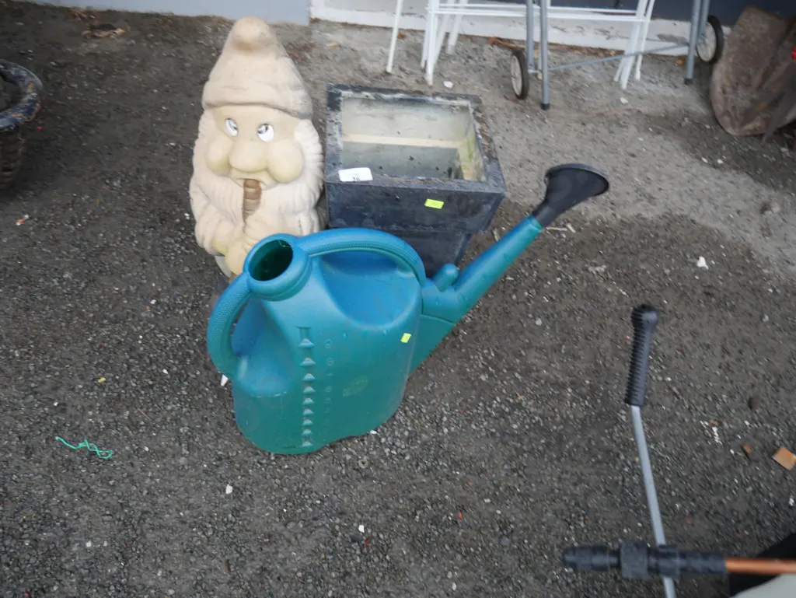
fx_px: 690
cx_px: 398
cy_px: 299
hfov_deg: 59.9
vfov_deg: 46.8
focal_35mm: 30
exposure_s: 1/60
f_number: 3.6
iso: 200
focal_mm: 15
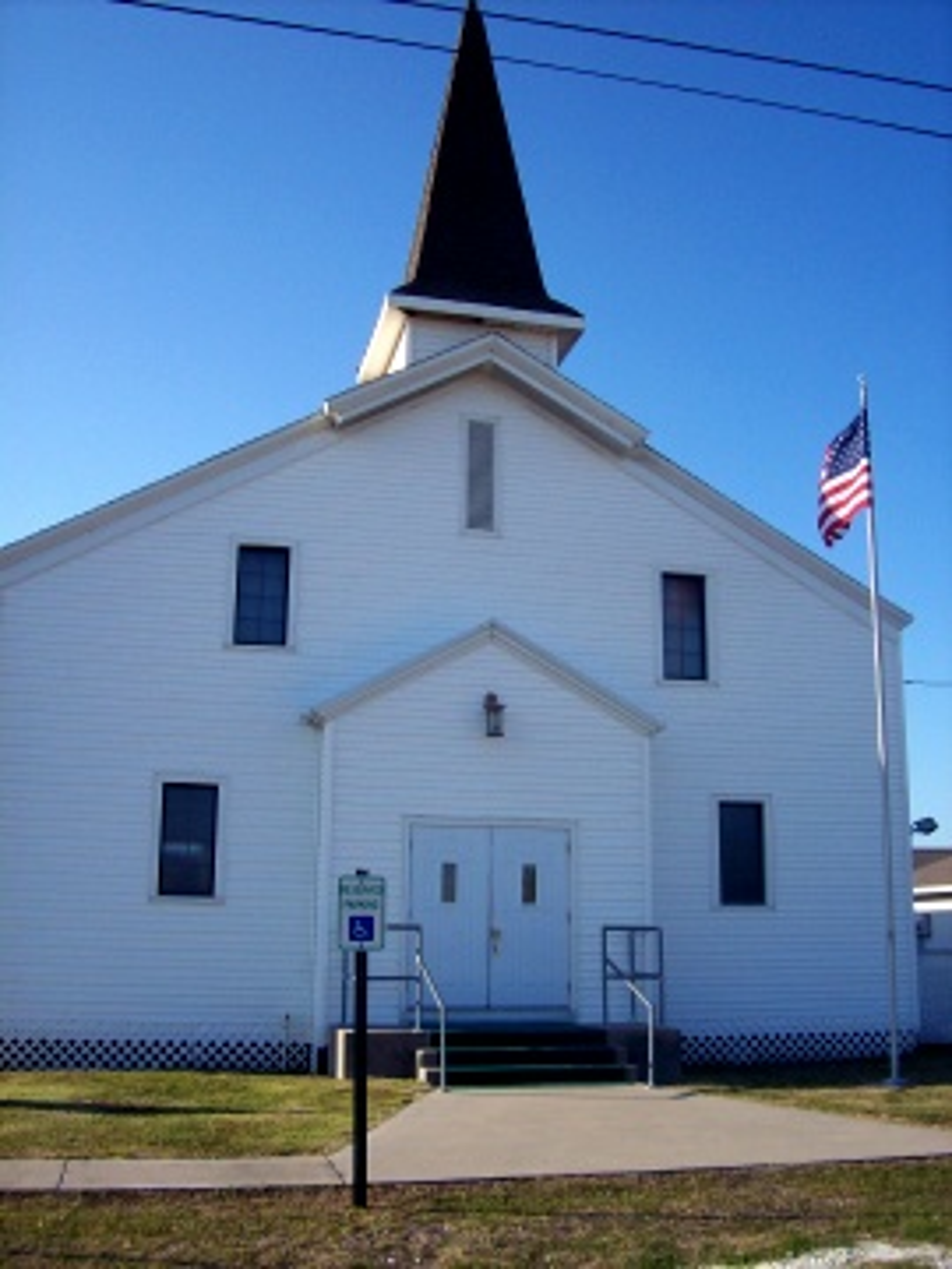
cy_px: 634
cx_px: 476
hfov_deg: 39.7
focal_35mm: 36
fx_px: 1320
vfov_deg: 51.4
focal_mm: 6
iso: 80
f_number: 4.8
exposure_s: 1/557
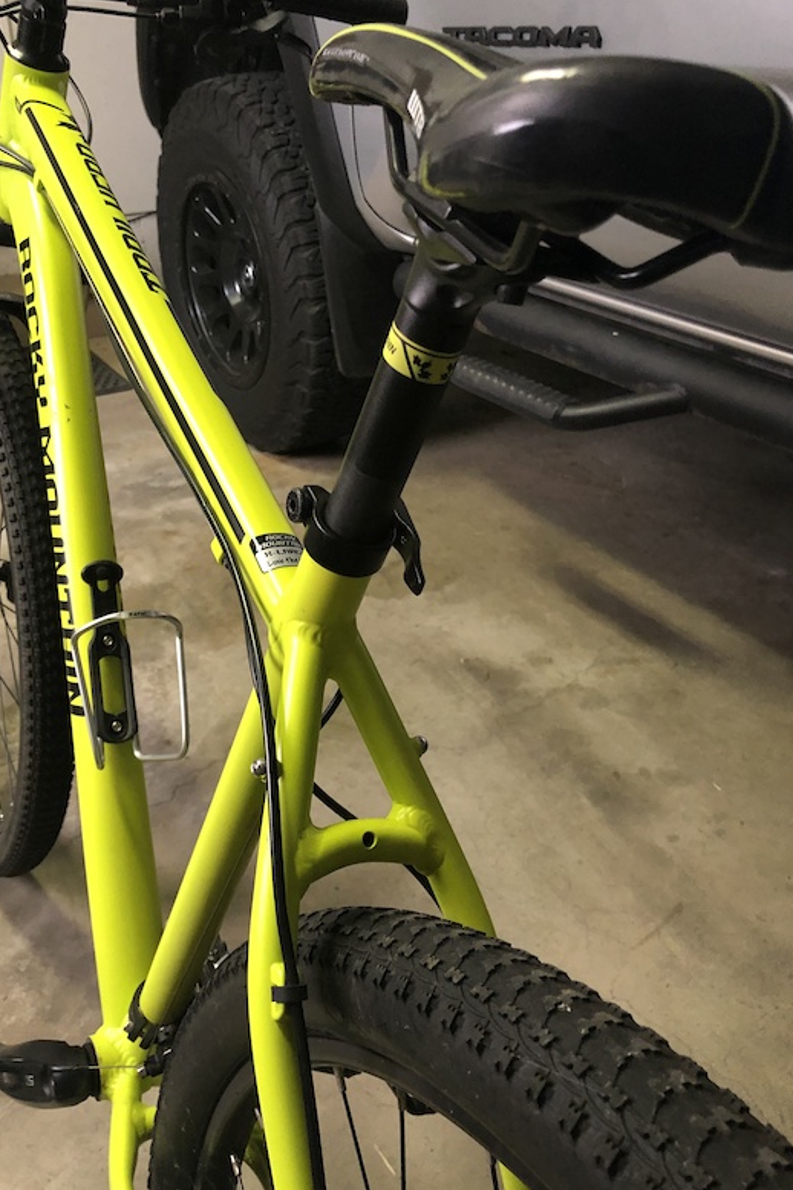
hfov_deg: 43.5
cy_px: 606
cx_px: 337
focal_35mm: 30
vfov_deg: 61.9
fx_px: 991
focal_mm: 4
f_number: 1.8
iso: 80
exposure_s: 1/15
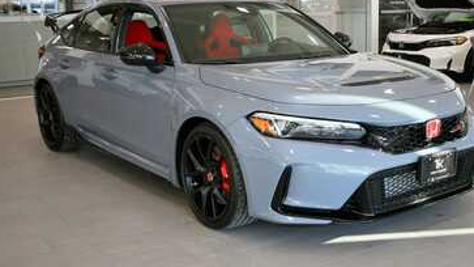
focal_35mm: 45
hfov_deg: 45.4
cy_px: 116
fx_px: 565
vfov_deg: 26.5
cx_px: 257
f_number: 4
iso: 500
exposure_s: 1/250
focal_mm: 26
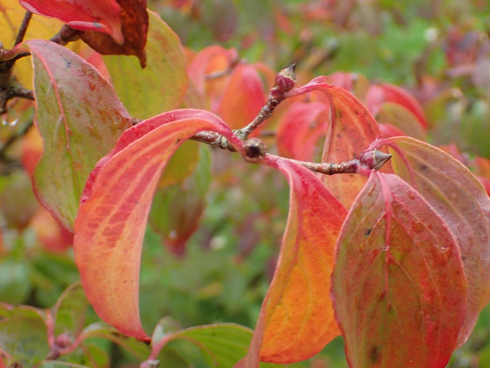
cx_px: 259
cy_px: 161
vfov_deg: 23.6
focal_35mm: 62
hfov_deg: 31.2
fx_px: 878
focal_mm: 8.99
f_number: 3.2
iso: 250
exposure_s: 1/200
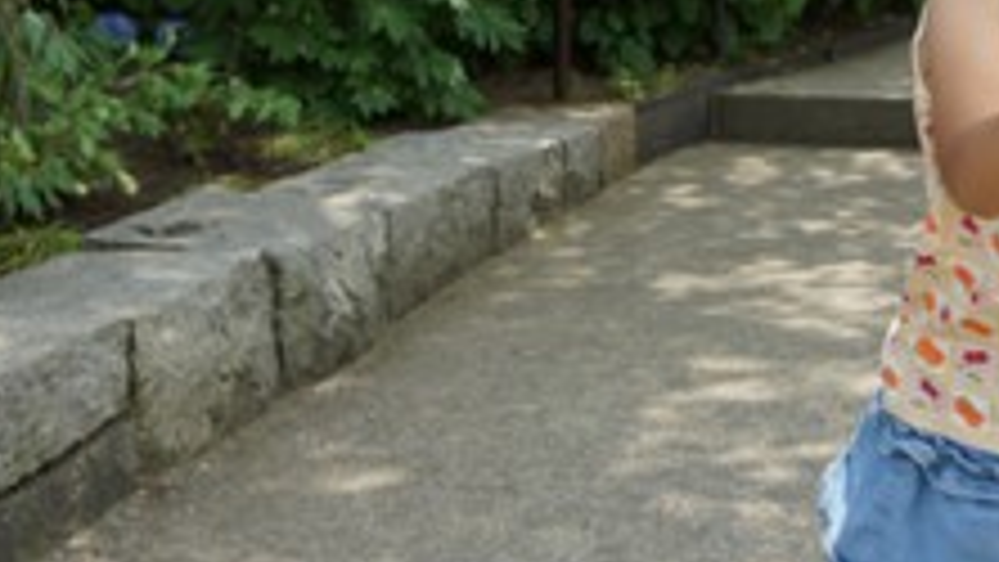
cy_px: 85
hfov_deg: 24.8
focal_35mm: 85
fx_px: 2252
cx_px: 693
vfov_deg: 14.1
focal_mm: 30
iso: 200
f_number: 8
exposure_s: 1/200
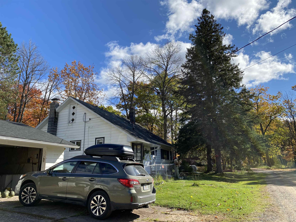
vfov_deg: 53.1
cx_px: 148
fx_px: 222
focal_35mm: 26
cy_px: 111
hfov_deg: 67.3
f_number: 1.8
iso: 32
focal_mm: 4.25
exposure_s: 1/2105
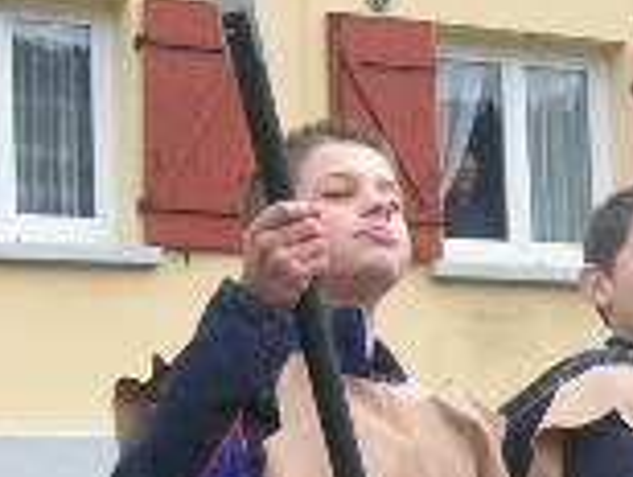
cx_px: 682
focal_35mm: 145
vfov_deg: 10.0
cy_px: 637
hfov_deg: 13.3
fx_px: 2656
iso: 50
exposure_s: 1/208
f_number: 2.8
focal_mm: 5.8
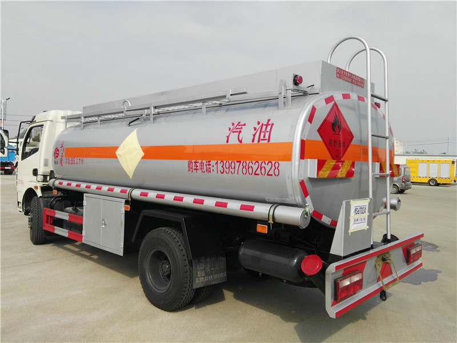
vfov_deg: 49.7
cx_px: 228
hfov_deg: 63.4
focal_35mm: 28
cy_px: 172
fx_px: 370
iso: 64
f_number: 2
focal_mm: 2.96
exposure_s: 1/2611
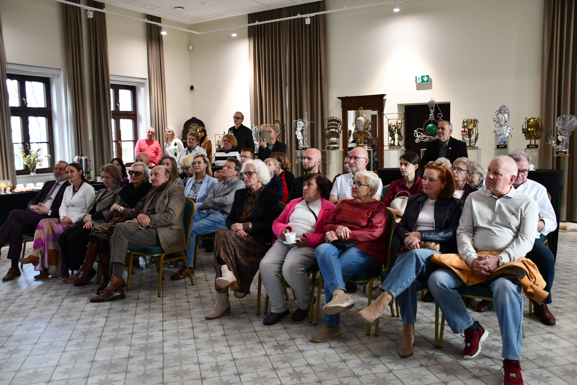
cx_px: 288
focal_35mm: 33
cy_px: 192
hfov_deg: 57.2
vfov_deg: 40.0
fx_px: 529
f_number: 3.5
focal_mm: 22
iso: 1250
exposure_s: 1/125
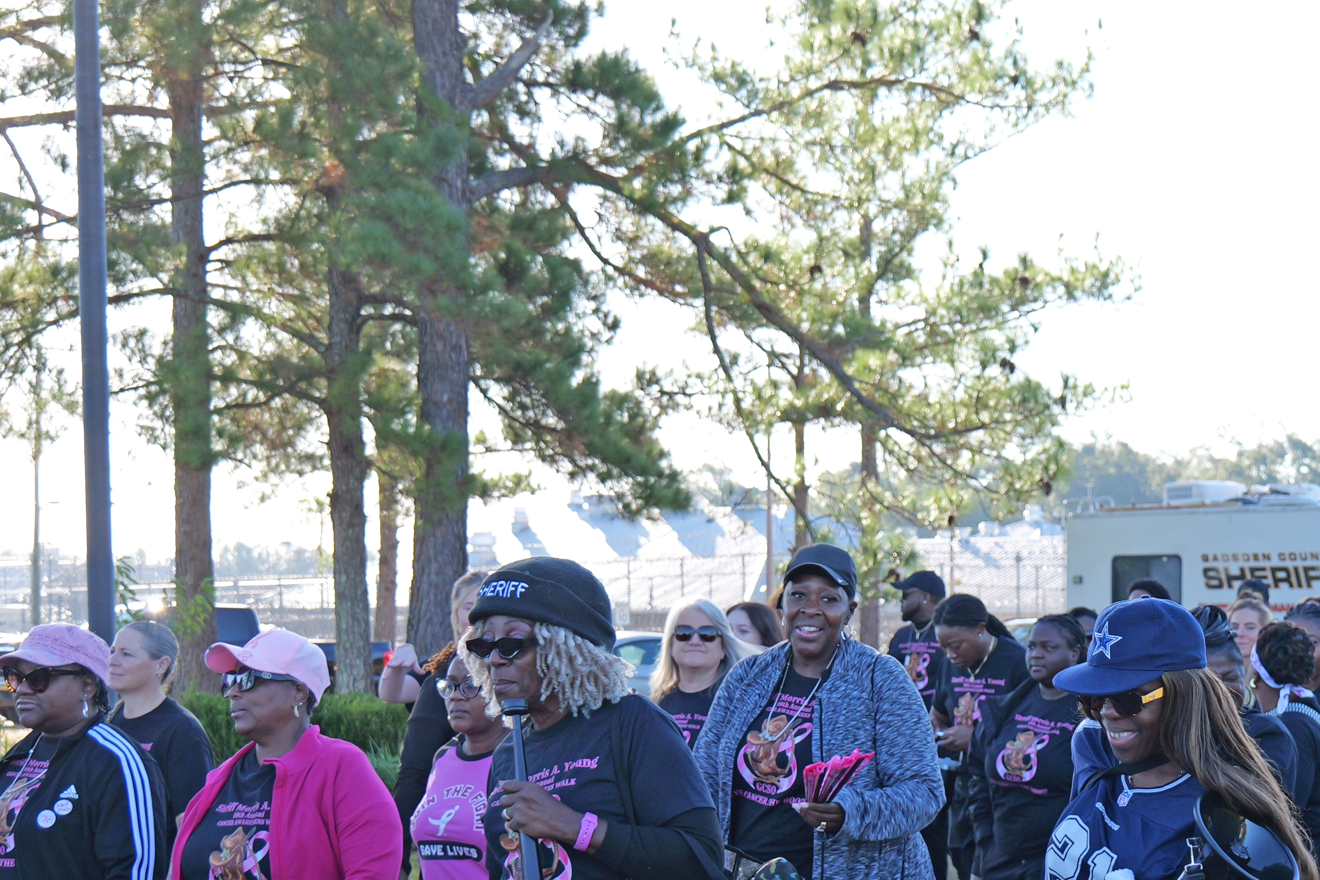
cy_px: 730
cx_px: 1106
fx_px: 3227
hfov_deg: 22.7
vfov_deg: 15.4
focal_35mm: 88
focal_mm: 43
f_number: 4.9
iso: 640
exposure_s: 1/640
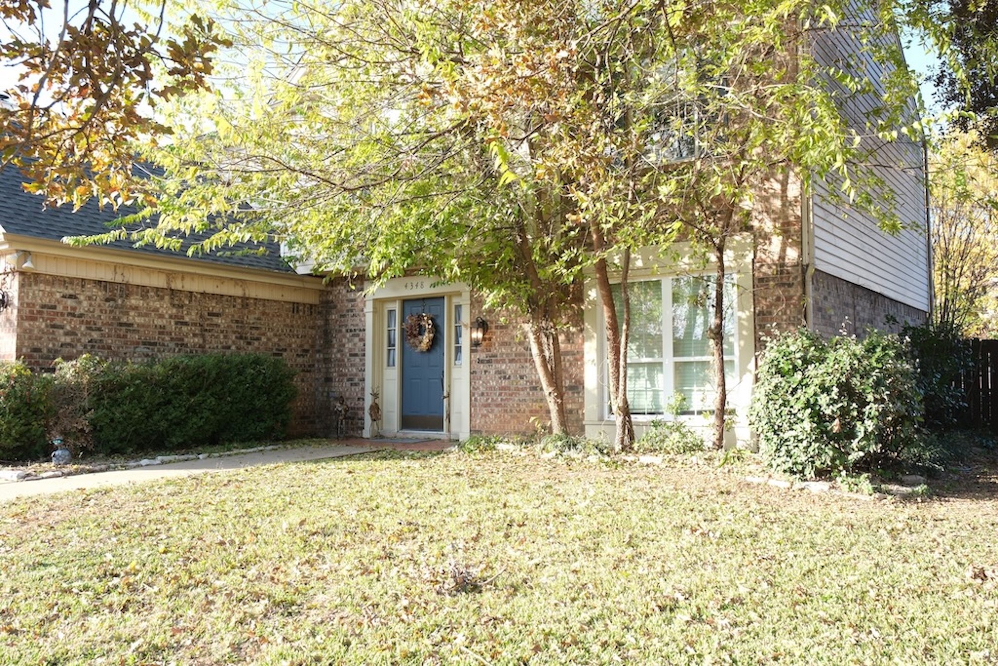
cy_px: 333
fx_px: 832
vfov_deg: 43.6
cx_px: 499
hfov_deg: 61.9
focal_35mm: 30
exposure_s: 1/26
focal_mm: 20
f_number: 8
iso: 125
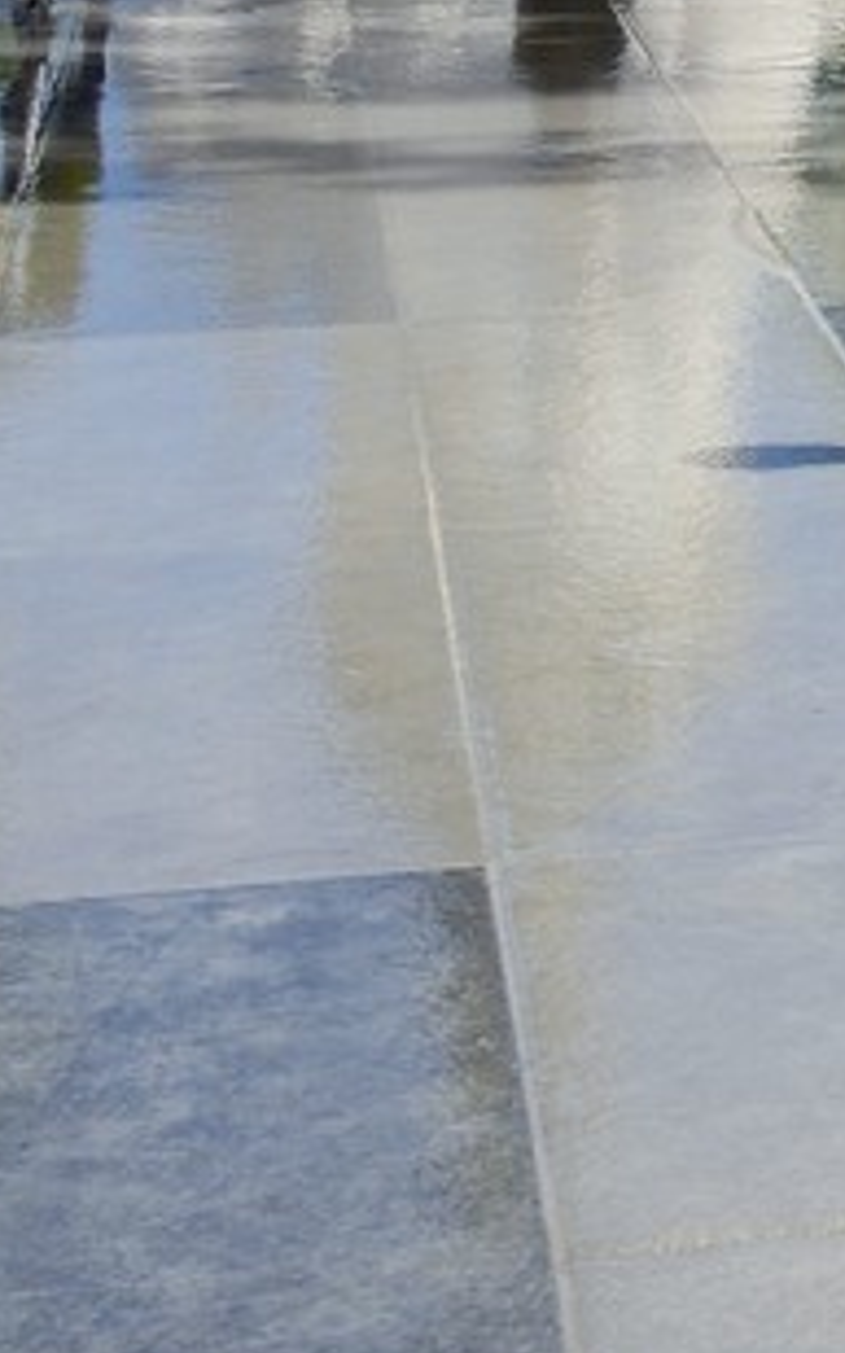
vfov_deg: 14.4
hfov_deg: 8.1
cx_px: 2544
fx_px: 5050
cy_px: -600
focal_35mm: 137
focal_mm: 26
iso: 200
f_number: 8
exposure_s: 1/500
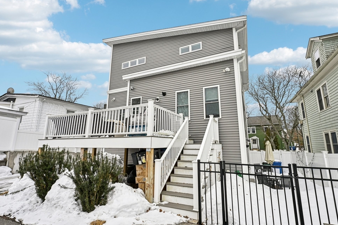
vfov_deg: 70.5
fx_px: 160
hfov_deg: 93.2
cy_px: 113
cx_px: 176
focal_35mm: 17
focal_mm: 16
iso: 400
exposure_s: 1/800
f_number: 8
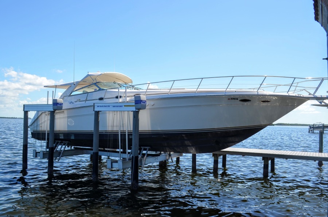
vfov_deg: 43.4
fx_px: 273
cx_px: 164
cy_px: 108
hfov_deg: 62.0
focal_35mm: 30
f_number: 8
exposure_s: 1/250
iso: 110
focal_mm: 20
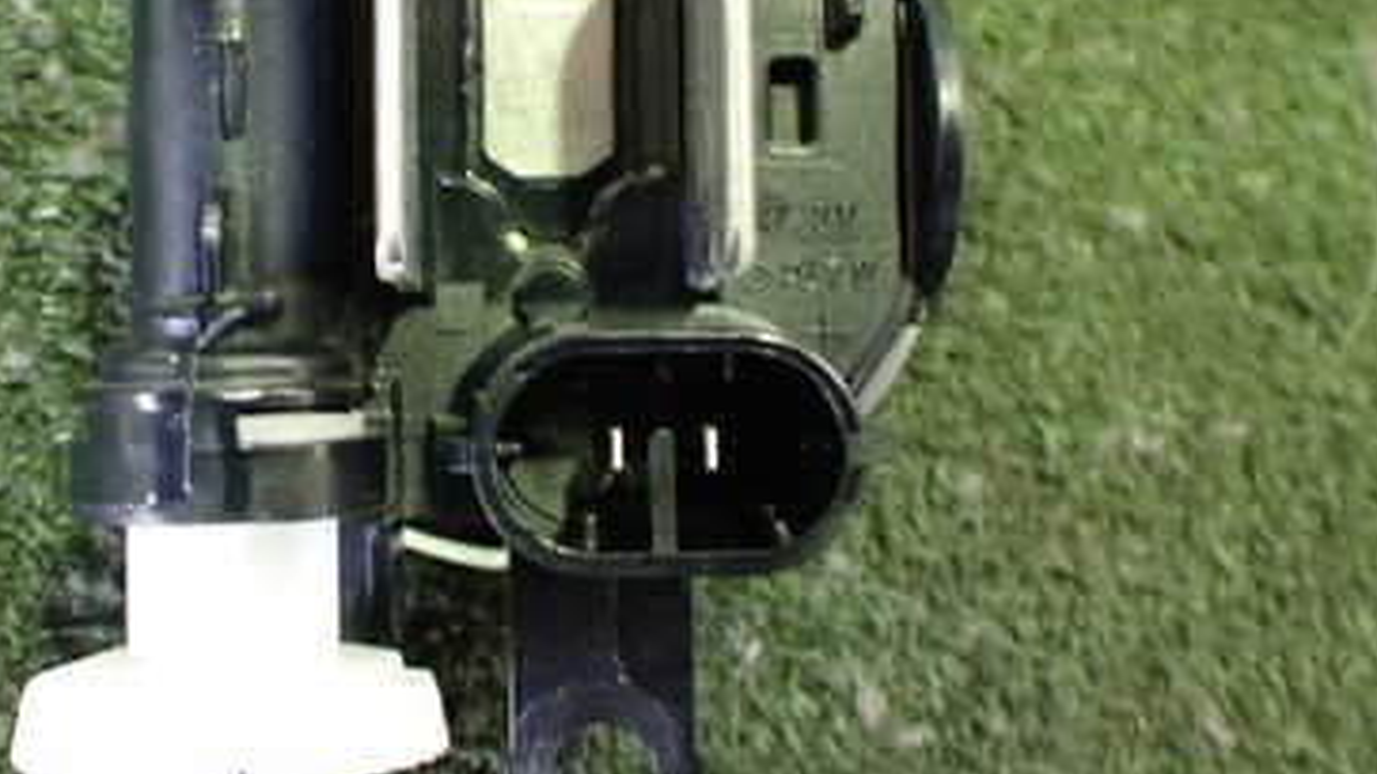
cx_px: 482
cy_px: 205
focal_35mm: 54
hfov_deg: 38.2
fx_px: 1971
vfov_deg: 22.0
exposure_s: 1/30
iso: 800
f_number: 2.3
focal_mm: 5.4
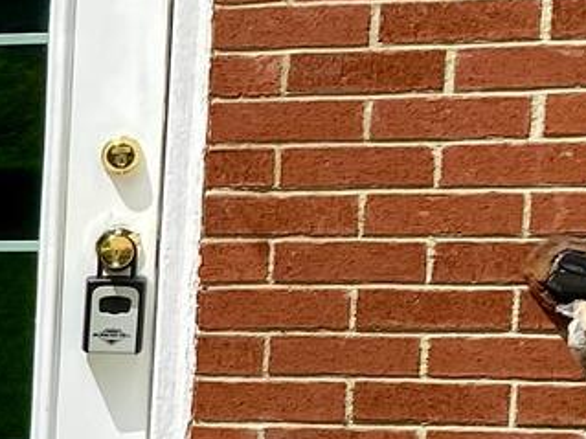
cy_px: 661
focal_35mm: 167
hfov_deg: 9.8
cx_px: -1007
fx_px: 2826
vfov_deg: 8.7
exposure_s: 1/3610
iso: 32
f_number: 1.8
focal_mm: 4.25
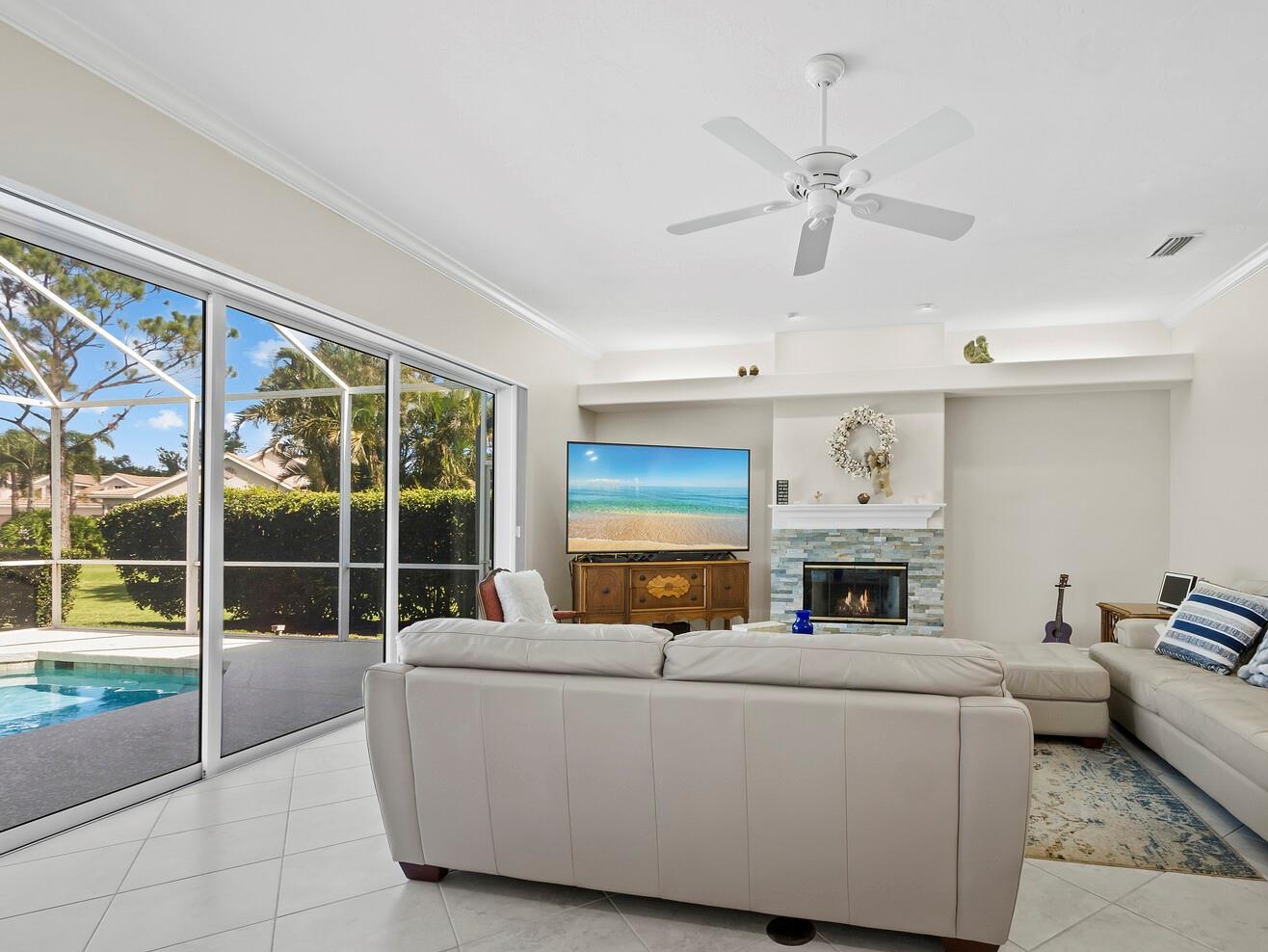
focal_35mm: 17
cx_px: 739
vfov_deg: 74.5
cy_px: 530
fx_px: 623
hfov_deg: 90.2
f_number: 11
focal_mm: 7
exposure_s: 1/2
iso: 400
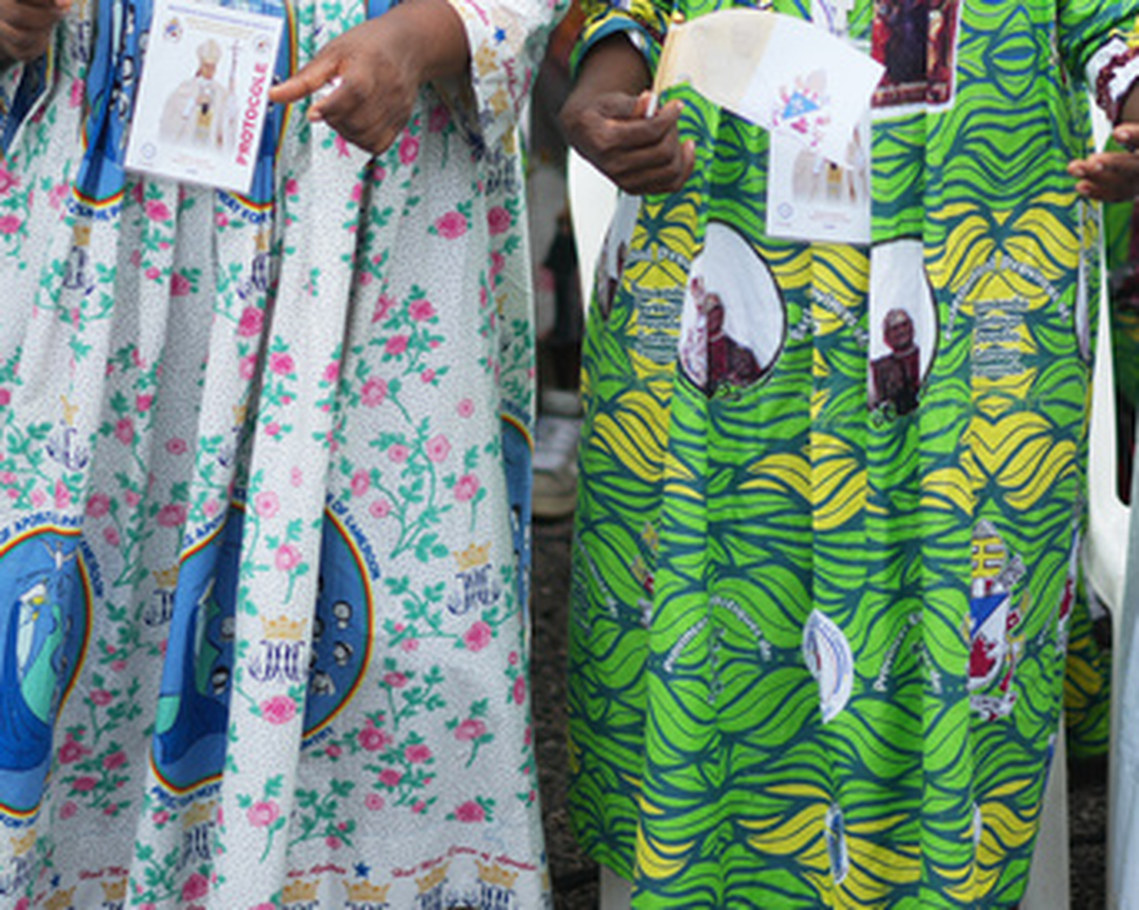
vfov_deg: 10.0
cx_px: 654
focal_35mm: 154
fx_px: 5188
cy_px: 56
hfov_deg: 12.5
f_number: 1.8
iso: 200
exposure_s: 1/4000
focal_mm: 55
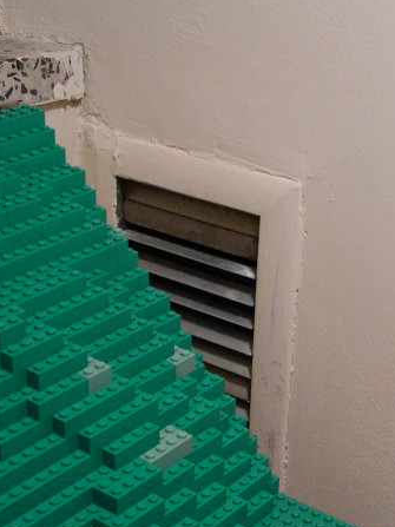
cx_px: 336
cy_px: 311
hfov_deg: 21.2
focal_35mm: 68
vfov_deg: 28.5
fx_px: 1035
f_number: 2.8
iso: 400
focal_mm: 8
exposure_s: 1/41.6
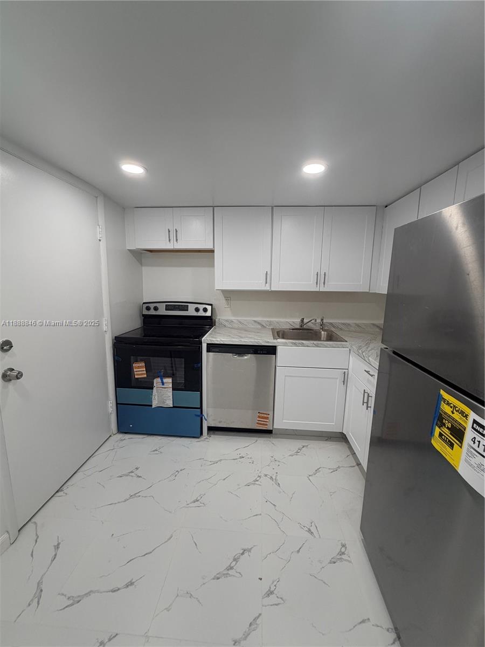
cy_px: 324
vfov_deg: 102.1
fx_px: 262
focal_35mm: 14
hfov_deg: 85.7
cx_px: 242
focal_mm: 2.22
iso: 125
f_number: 2.2
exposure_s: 1/120
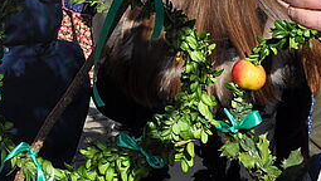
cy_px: -168
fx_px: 920
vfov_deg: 10.4
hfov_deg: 17.9
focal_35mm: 108
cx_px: -147
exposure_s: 1/400
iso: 200
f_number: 10
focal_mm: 18
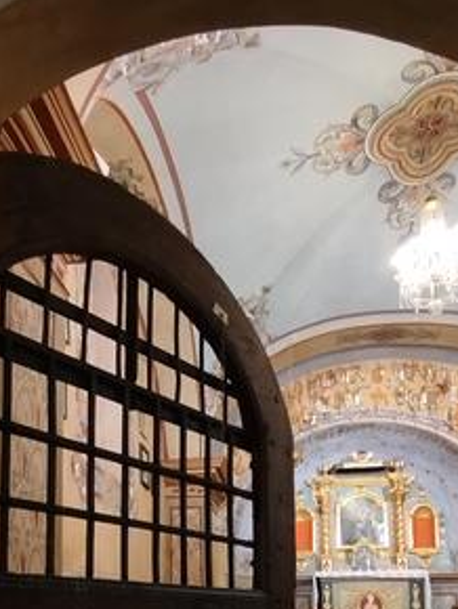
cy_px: 580
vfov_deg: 49.8
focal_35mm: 31
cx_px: 231
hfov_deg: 45.5
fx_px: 546
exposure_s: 1/33
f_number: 2.2
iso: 250
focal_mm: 1.65
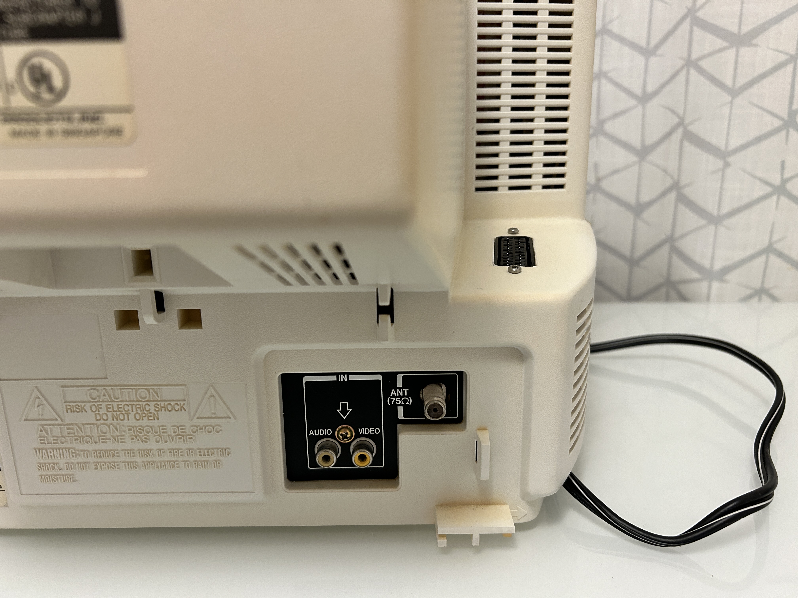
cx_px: 399
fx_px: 599
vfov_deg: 53.1
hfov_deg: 67.3
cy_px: 299
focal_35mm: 26
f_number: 1.5
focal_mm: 5.7
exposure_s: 1/60
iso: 200
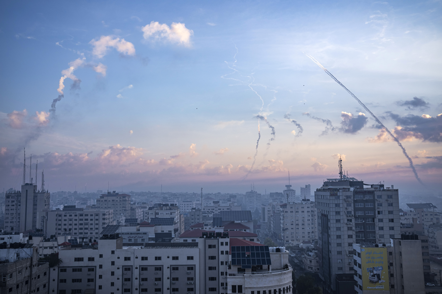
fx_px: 442
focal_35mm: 36
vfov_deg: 36.9
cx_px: 221
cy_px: 147
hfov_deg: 53.1
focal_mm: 36
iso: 400
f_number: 5
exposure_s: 1/800
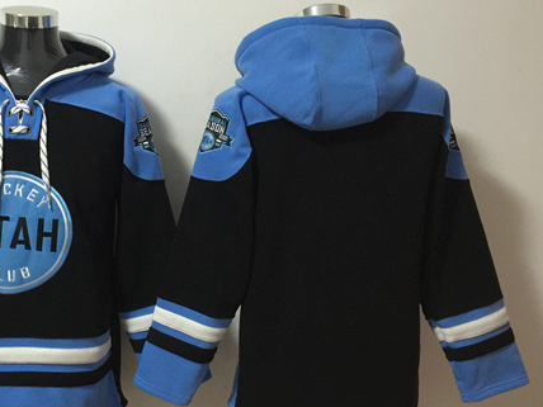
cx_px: 180
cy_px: 167
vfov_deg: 32.8
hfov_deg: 42.4
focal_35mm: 44
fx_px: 690
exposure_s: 1/8
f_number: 2.2
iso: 125
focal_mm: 4.15
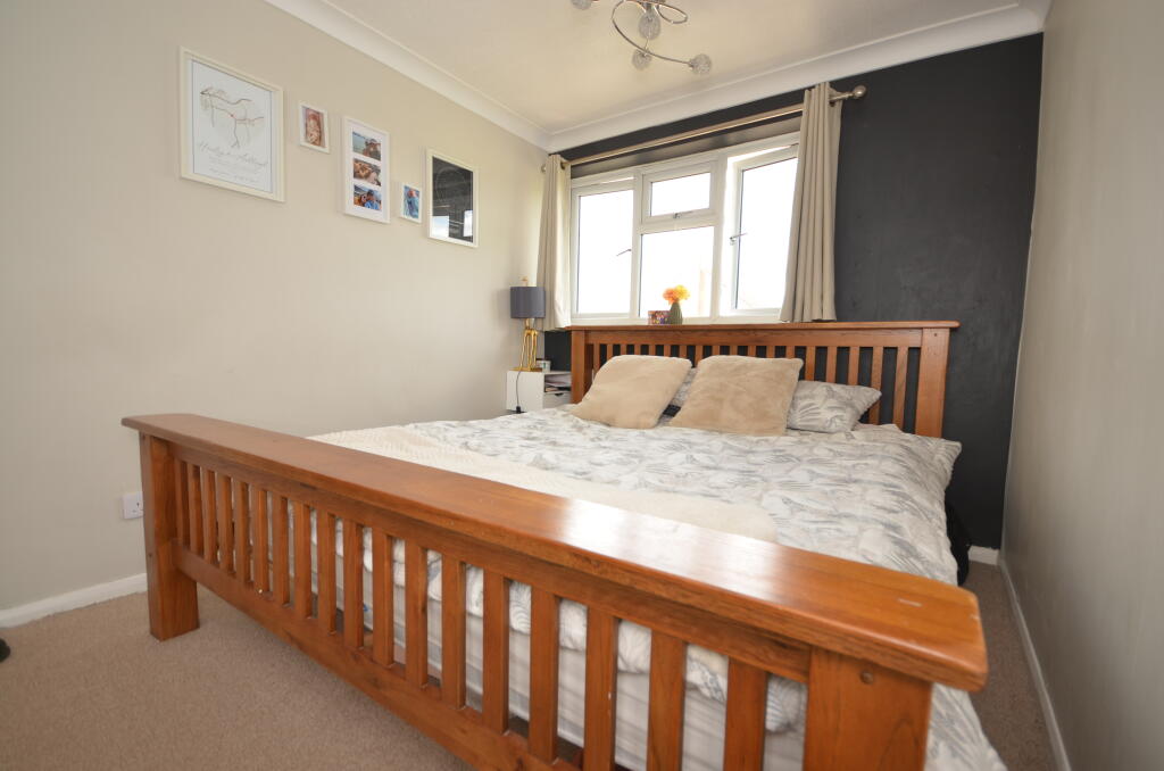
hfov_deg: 100.5
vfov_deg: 77.1
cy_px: 386
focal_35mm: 15
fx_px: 484
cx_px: 582
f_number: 4.5
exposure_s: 1/80
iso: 200
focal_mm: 10
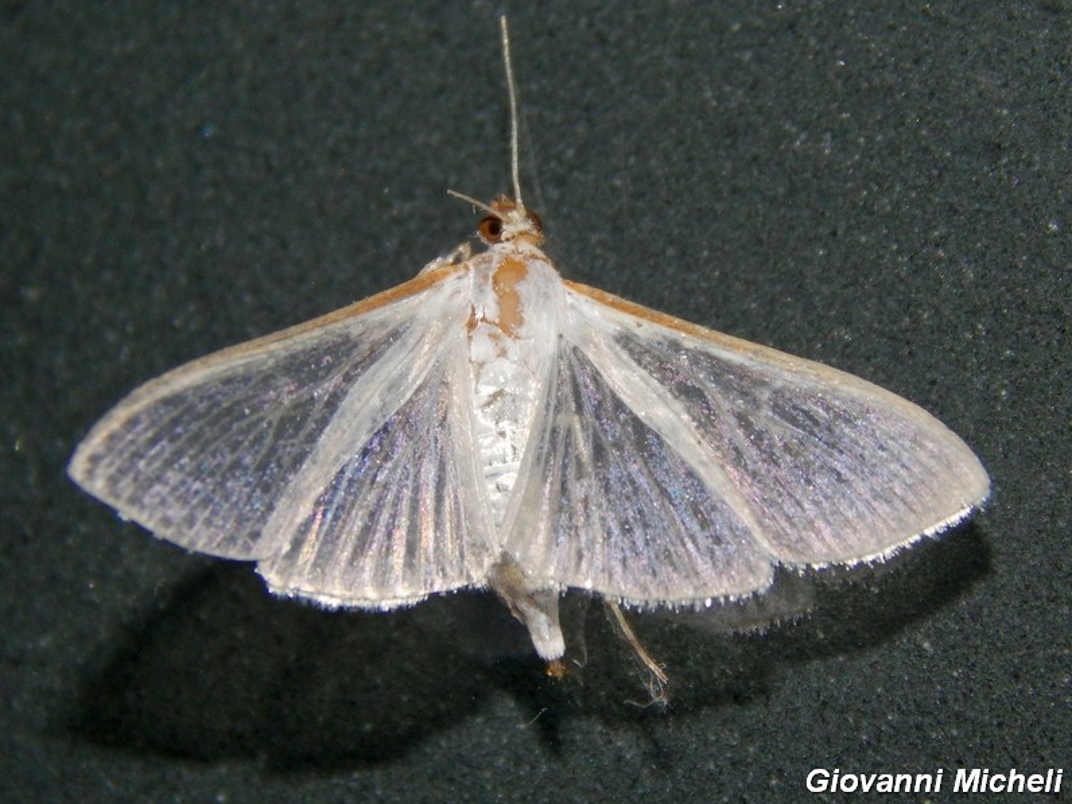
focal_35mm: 185
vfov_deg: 8.0
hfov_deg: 10.7
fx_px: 5729
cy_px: 403
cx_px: 535
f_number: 10.5
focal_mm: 32.8
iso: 200
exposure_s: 1/30
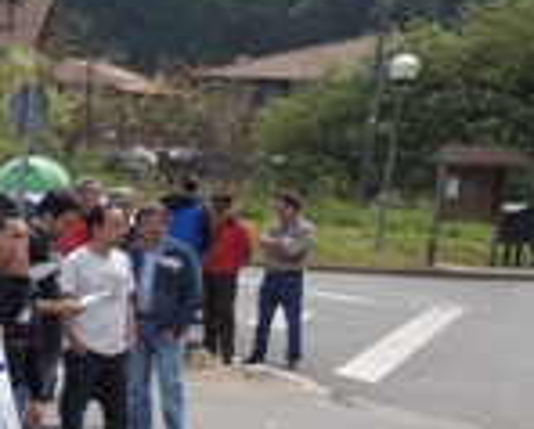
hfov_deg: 15.2
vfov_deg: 15.2
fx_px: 1599
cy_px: 324
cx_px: -548
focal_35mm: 101
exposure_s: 1/640
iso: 100
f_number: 3
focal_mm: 4.3
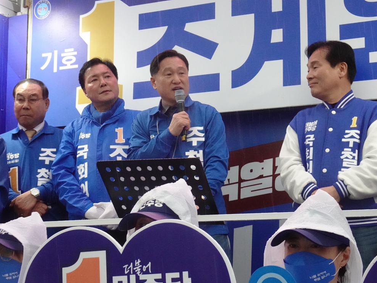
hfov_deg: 27.8
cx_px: 188
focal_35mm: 70
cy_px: 143
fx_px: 762
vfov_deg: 21.0
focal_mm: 10.86
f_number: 4.5
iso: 1600
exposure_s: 1/125
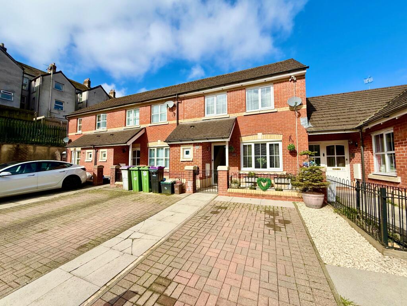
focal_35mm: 14
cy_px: 153
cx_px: 204
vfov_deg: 85.7
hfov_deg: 102.1
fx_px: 165
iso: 50
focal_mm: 2.22
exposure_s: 1/3891
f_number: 2.2
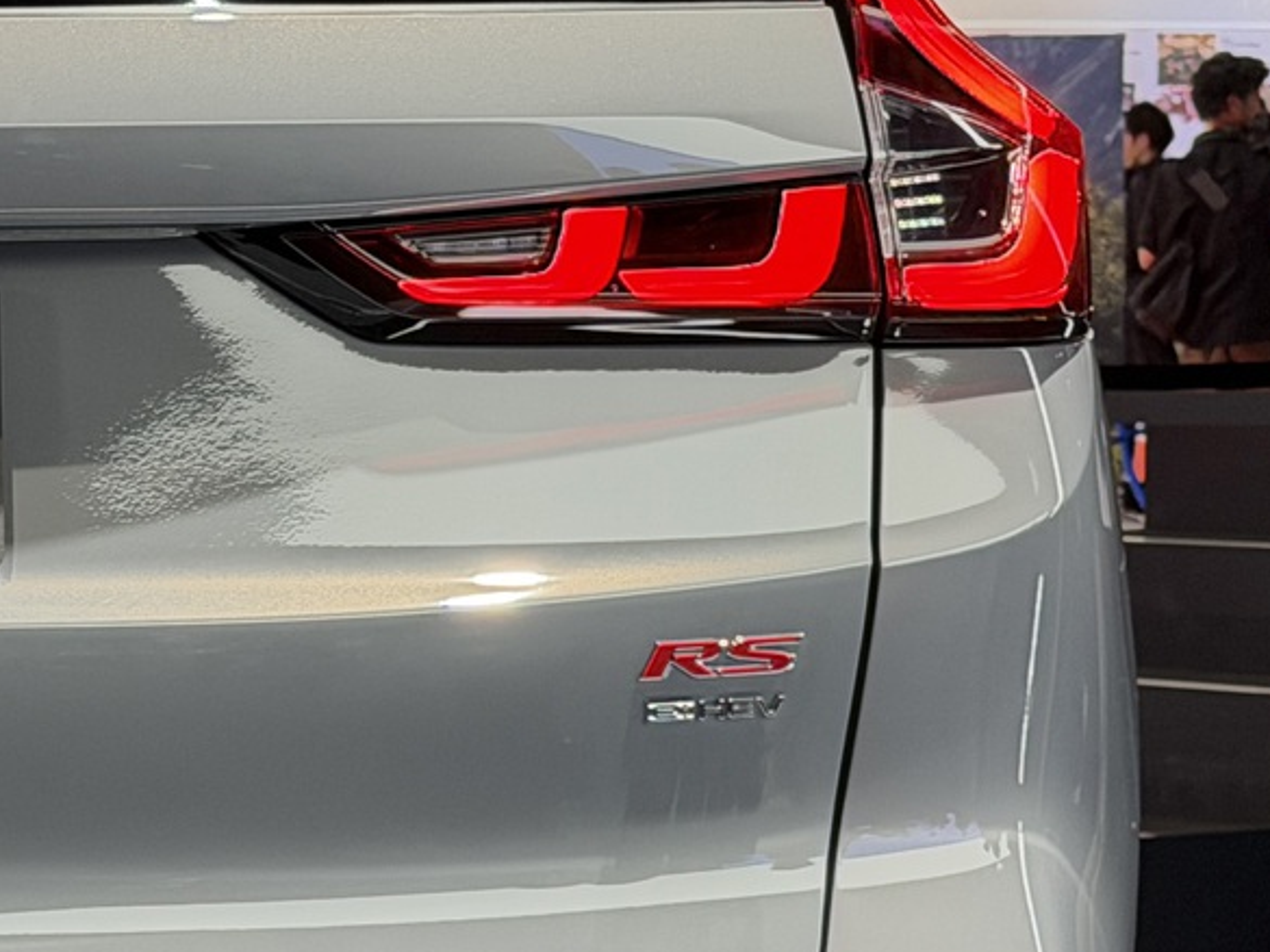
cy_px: 564
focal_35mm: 164
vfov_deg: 9.1
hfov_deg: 11.8
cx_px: -243
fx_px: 6018
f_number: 1.78
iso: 80
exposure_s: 1/50
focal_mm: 6.76
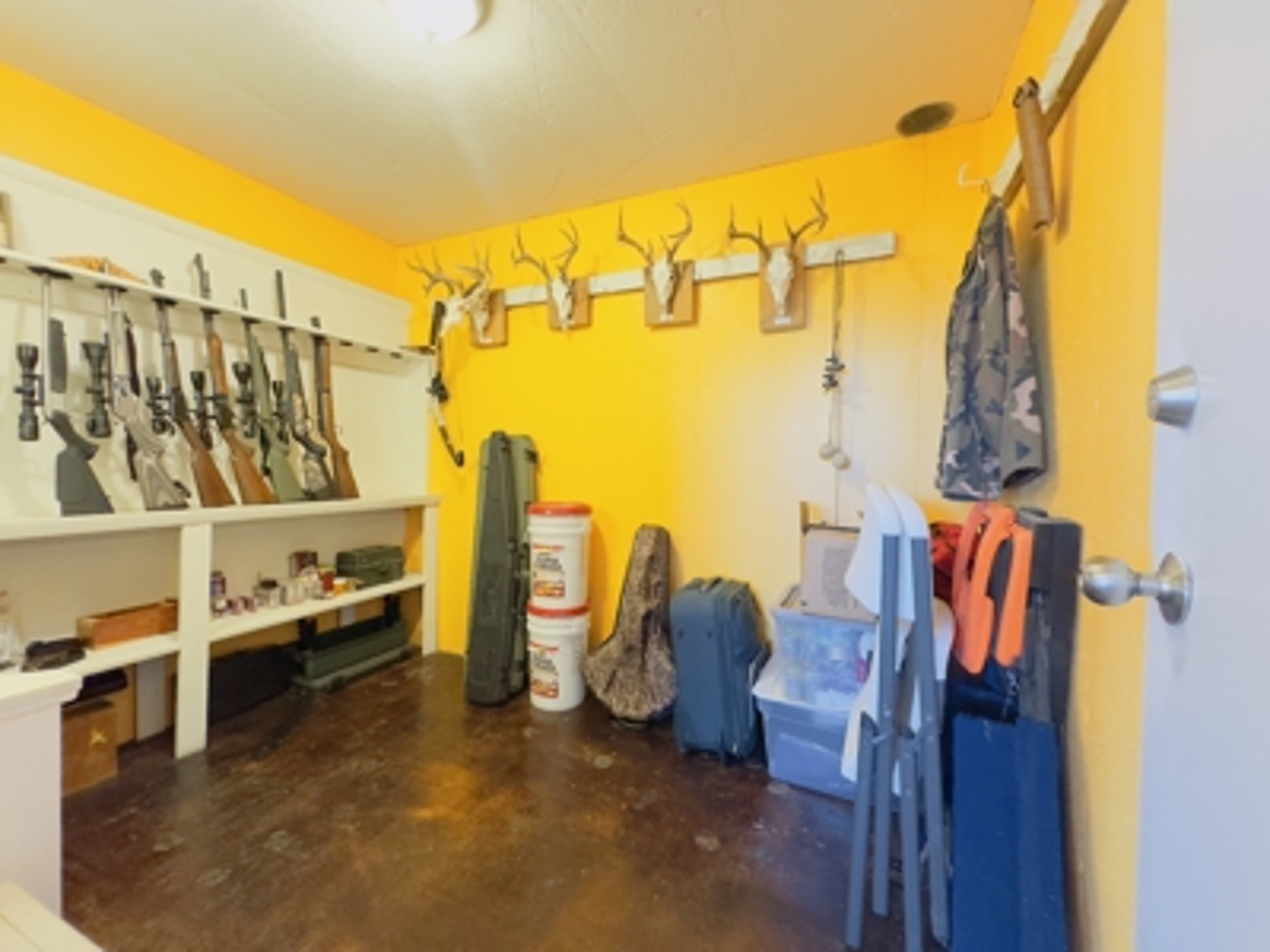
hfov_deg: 102.1
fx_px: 514
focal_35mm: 14
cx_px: 635
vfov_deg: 85.7
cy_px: 476
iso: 500
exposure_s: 1/60
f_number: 2.2
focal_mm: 2.22
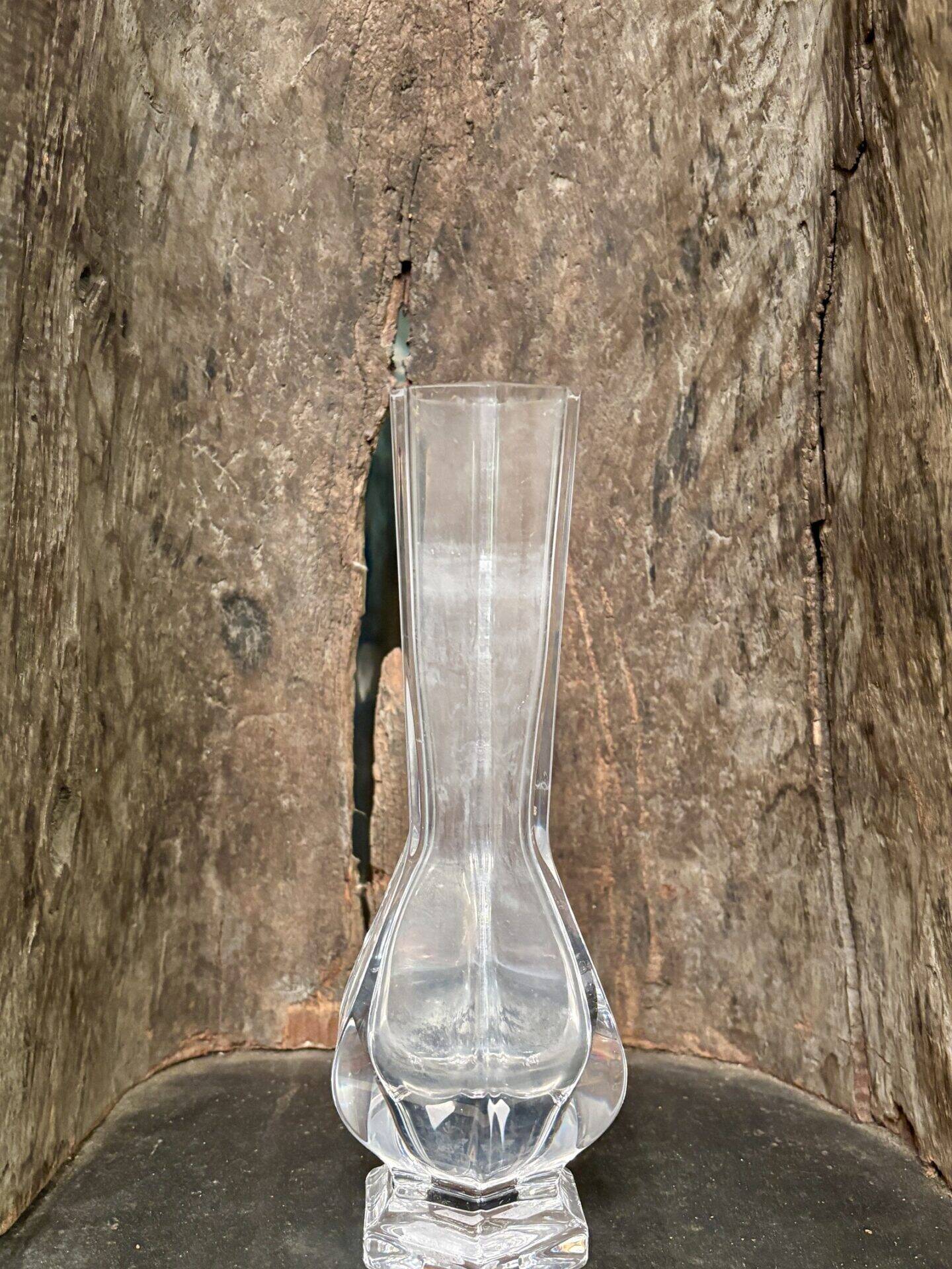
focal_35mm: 26
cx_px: 476
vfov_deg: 67.3
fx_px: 953
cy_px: 634
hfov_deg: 53.1
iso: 500
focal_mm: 5.96
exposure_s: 1/33
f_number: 1.6
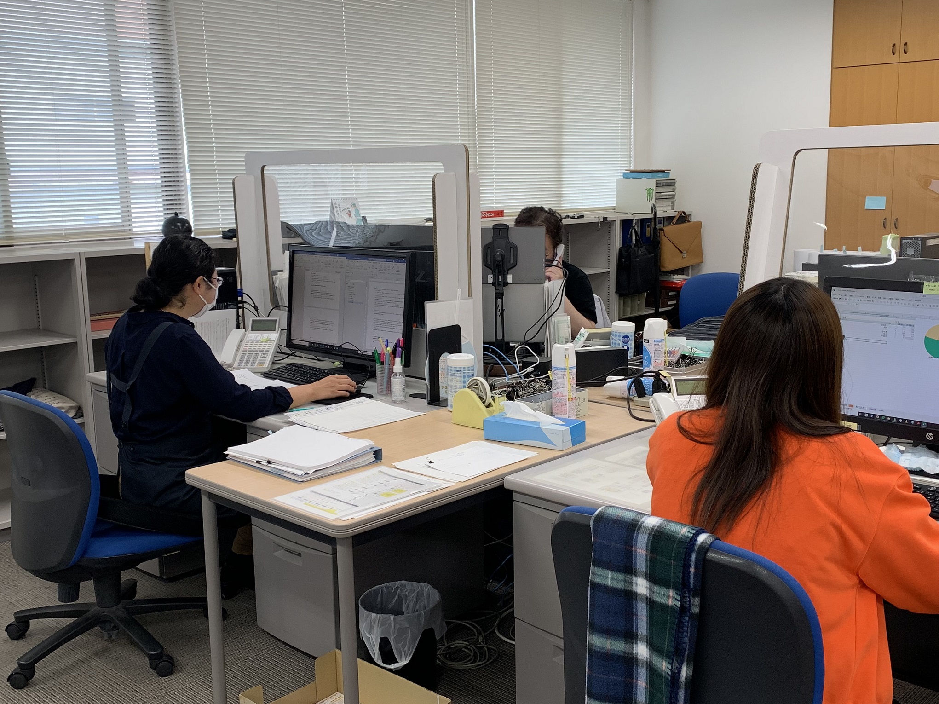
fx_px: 1003
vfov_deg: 38.6
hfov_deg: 50.1
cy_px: 375
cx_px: 521
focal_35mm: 37
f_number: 1.8
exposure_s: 1/60
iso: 50
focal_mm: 4.25
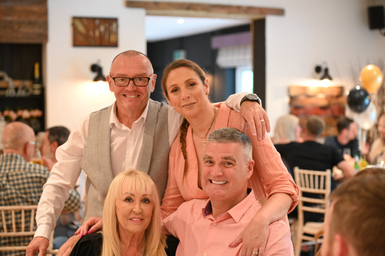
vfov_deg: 19.4
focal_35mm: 70
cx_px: 192
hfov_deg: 28.9
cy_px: 128
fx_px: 748
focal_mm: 70
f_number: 2.8
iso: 3200
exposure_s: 1/60
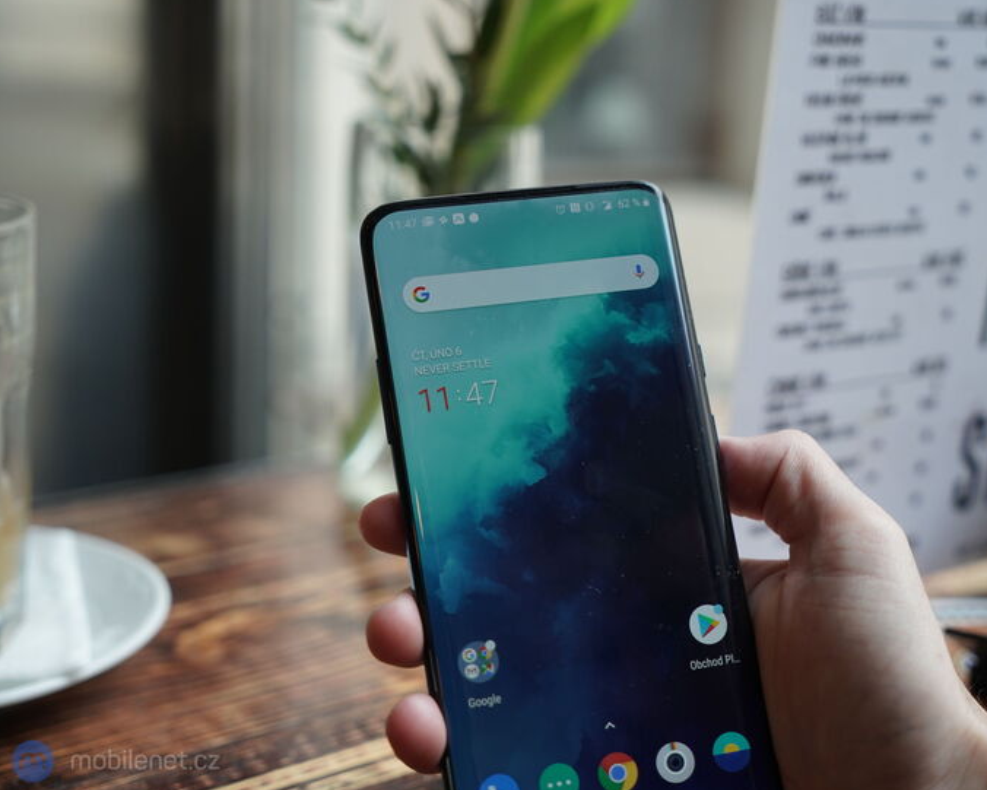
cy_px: 396
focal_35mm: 54
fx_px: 1578
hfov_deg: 34.6
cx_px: 600
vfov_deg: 28.1
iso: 800
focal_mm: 47
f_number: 4
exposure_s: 1/200
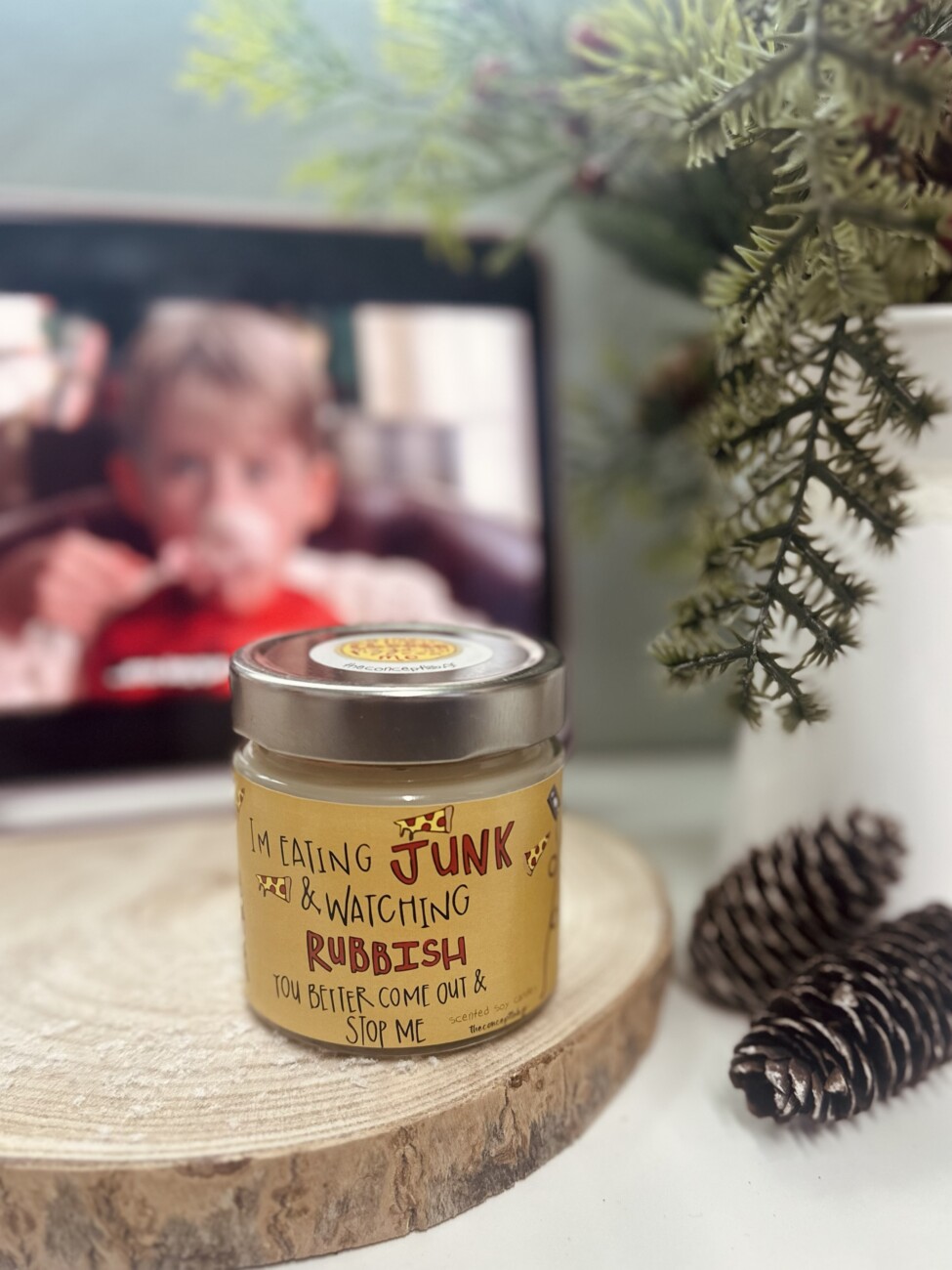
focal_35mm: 24
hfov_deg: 56.8
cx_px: 476
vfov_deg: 71.6
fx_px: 880
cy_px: 635
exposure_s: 1/50
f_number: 1.78
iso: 160
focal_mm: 6.86
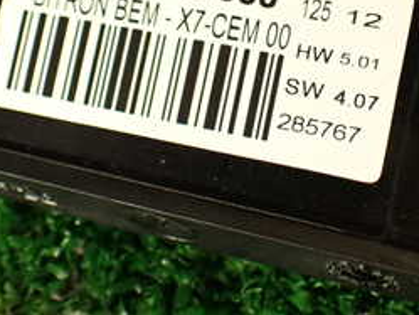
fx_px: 932
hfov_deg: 25.3
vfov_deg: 19.0
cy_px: 61
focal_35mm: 77
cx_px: 252
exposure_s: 1/30
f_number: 2.4
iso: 200
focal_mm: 5.79
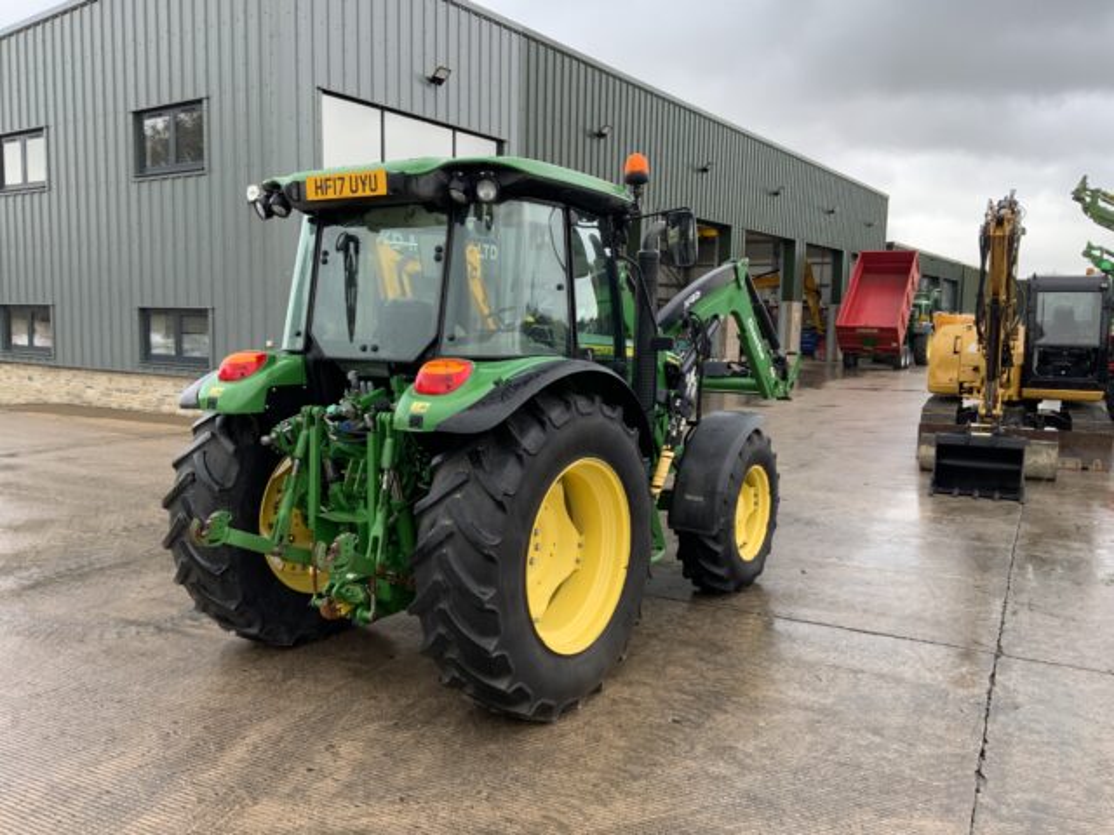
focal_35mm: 29
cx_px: 557
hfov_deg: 61.7
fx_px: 933
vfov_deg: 48.2
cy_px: 418
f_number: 1.8
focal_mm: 3
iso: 40
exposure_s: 1/122
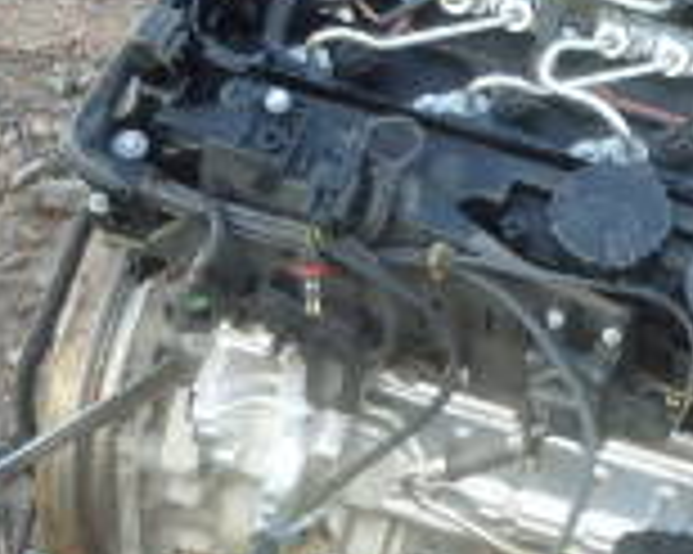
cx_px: 954
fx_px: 2993
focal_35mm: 146
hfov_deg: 12.7
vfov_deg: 10.5
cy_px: 473
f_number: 4.5
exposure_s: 1/50
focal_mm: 6.4
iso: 200
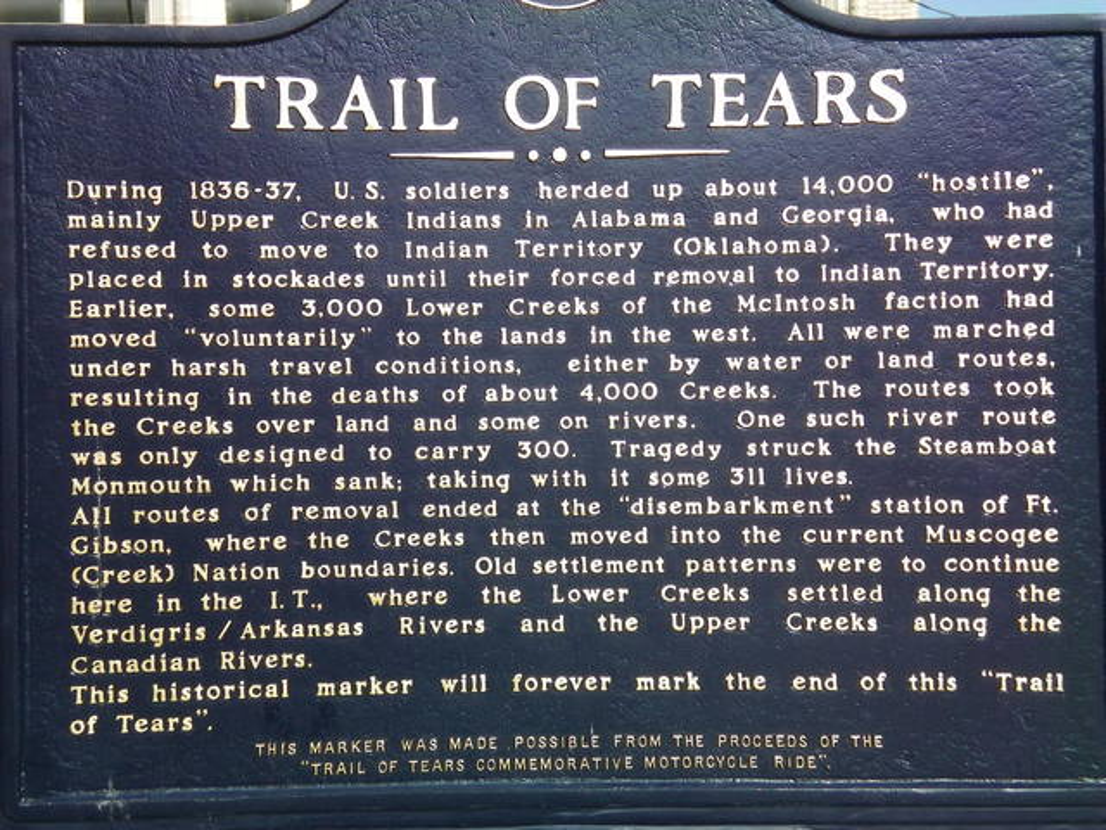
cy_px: 415
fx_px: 3642
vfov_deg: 13.0
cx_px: 553
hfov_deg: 17.3
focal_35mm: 114
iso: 64
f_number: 5.9
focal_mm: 18.9
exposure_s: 1/250
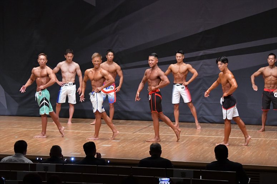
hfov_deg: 13.7
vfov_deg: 9.1
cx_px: 138
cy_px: 92
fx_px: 1154
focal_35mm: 150
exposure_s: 1/400
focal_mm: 100
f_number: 5.6
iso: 6400
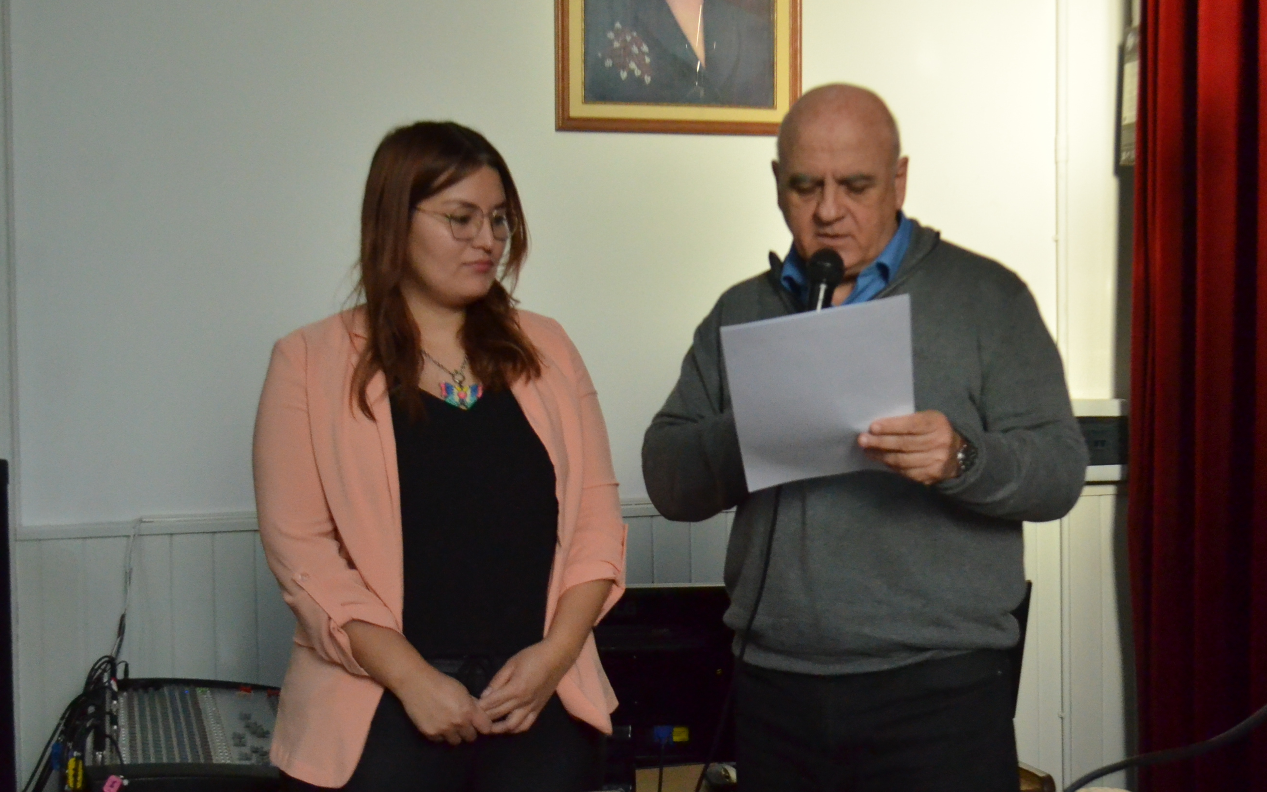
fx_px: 1934
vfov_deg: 23.1
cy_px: 416
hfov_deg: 36.1
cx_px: 783
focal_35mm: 56
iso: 2500
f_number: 4.5
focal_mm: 26
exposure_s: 1/800
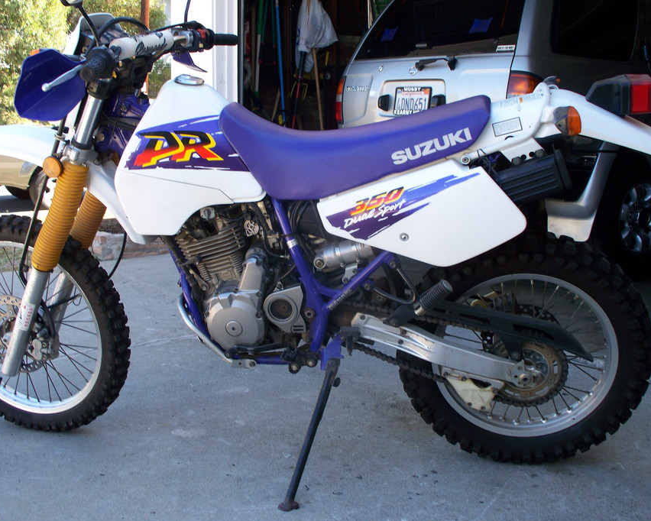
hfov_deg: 42.0
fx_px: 848
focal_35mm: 44
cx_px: 301
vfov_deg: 34.1
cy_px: 226
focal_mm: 7.54
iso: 64
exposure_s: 1/100
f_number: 2.8
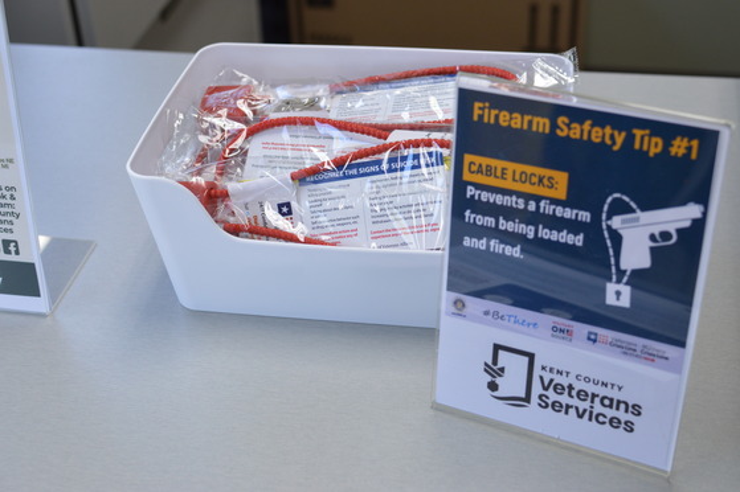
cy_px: 246
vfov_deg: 25.7
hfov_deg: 37.9
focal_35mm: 52
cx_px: 370
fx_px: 1078
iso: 400
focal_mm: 35
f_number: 4.5
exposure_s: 1/80
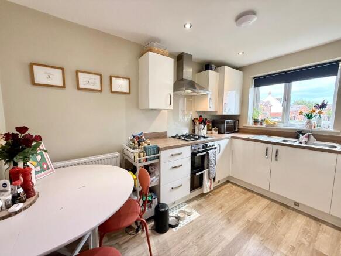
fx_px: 138
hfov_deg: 102.1
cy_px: 128
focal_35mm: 14
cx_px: 170
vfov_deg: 85.7
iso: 200
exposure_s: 1/100
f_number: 2.2
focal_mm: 2.22
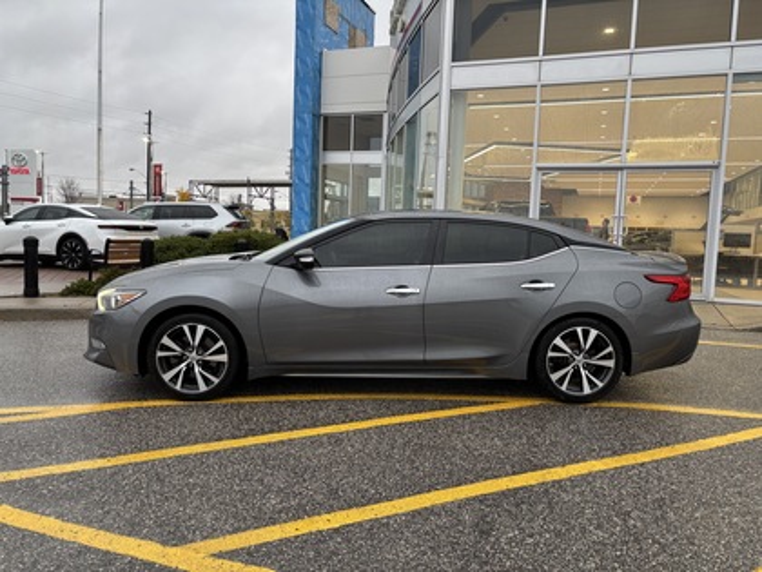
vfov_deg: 53.1
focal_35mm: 26
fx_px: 572
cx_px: 381
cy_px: 286
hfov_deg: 67.3
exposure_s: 1/121
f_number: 1.6
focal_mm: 5.96
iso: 100
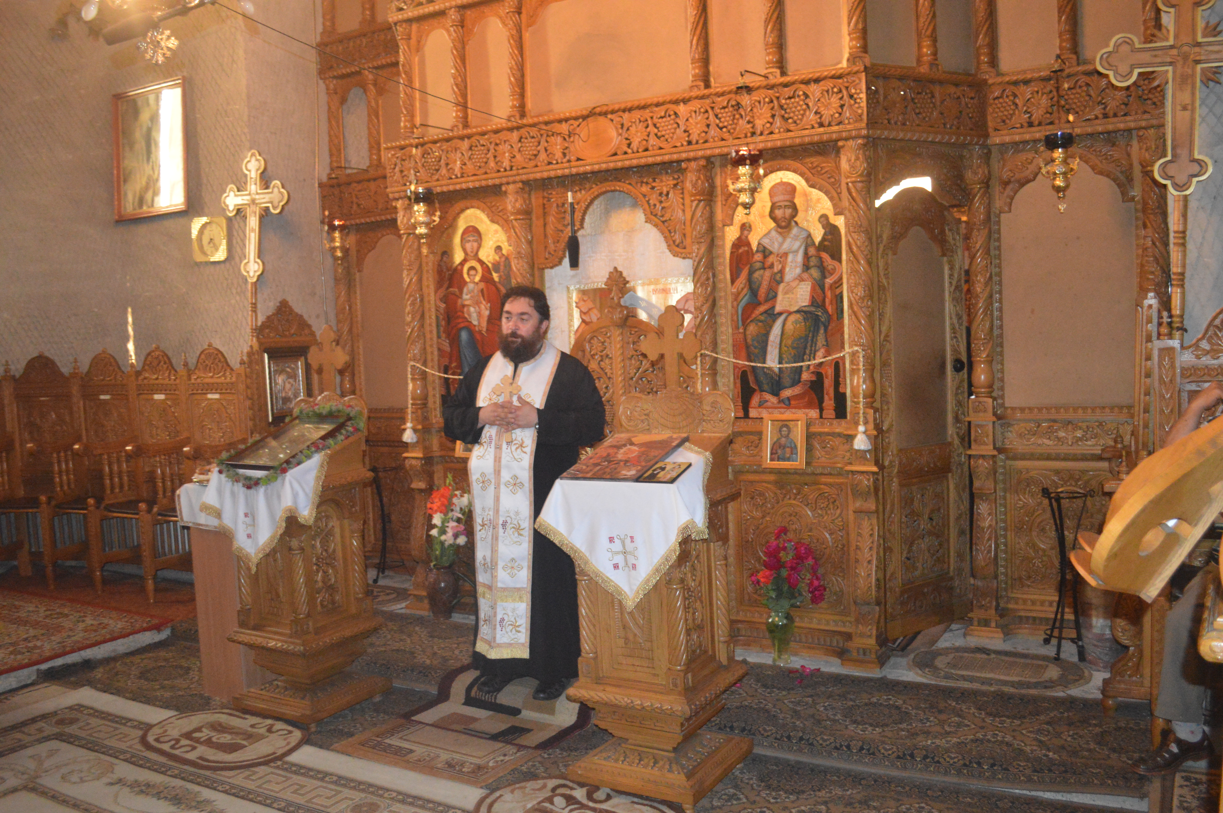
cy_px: 406
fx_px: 1018
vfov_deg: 43.5
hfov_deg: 62.0
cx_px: 612
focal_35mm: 30
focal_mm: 20
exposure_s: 1/60
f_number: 3.8
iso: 3200
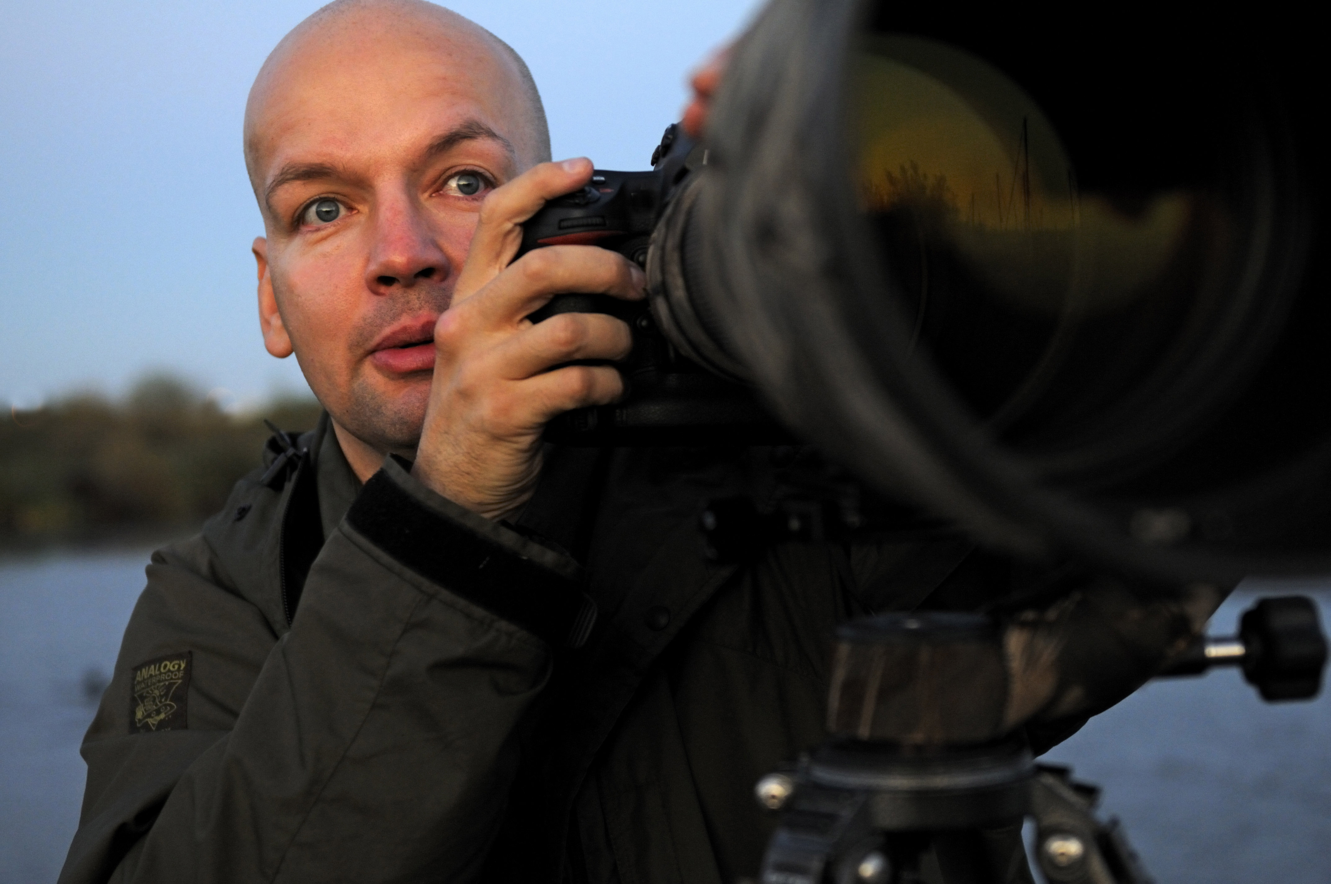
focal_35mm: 66
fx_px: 2437
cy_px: 442
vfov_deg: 20.6
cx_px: 666
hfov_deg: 30.5
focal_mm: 44
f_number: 2.8
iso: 1000
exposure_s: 1/100
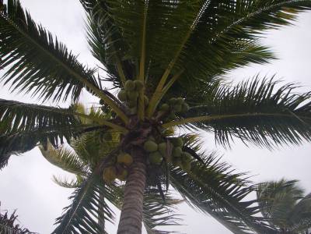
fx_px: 341
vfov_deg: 37.7
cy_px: 117
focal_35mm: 38
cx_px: 156
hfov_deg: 49.0
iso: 80
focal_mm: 6.3
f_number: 3.3
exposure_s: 1/400
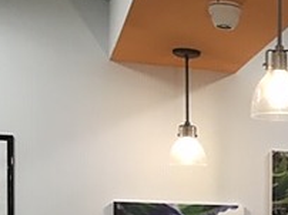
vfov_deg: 14.6
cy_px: 255
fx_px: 814
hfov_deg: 18.0
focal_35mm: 98
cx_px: 428
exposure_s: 1/30
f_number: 2.2
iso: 25
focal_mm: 4.15
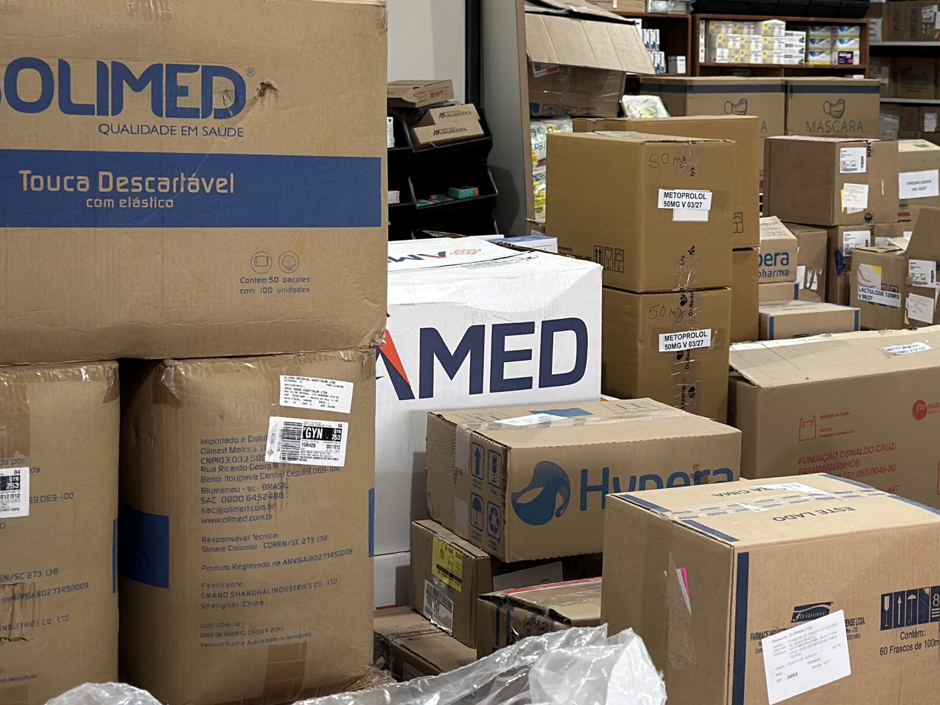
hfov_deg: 25.8
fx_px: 2037
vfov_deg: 19.6
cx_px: 658
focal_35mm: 75
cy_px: 256
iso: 250
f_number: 1.78
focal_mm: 6.86
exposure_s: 1/60
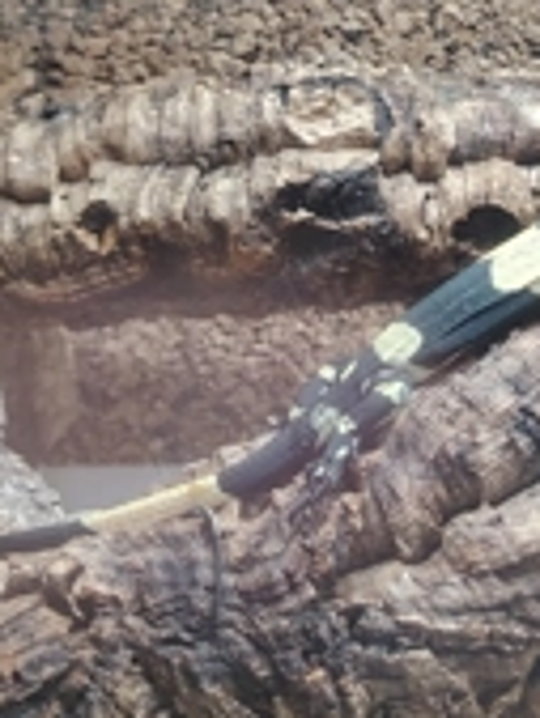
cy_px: 280
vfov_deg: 27.3
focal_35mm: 71
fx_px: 1475
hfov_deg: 20.1
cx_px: 536
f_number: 1.75
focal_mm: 5.25
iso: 197
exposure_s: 1/100
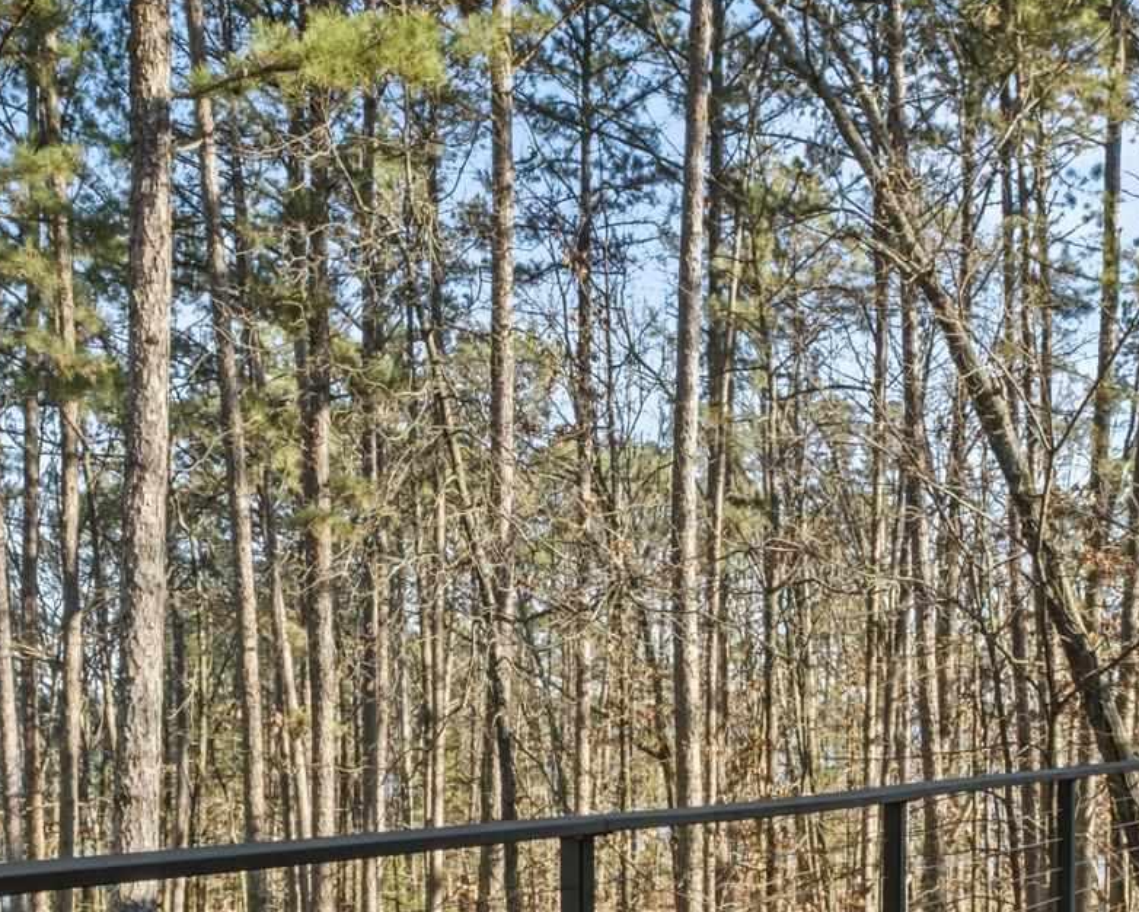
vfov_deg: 32.5
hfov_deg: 41.1
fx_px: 1517
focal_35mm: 45
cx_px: 495
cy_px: 729
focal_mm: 10
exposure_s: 1/6
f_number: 8
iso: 200
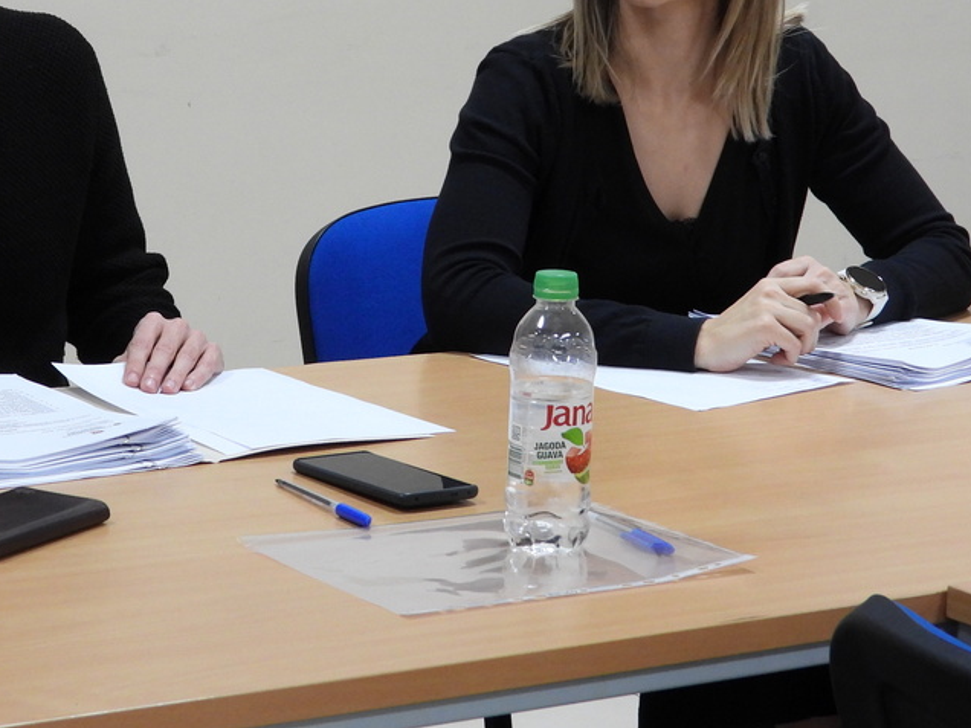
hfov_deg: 14.9
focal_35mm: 132
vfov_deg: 11.2
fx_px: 3703
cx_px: 310
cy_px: 136
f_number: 3.5
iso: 360
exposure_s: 1/30
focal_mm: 12.6
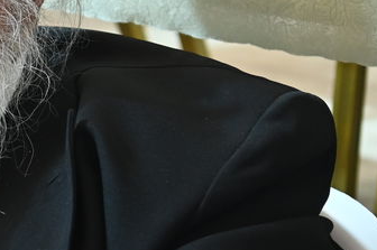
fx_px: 2531
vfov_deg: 5.7
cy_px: 45
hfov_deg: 8.3
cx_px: -215
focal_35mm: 242
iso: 1600
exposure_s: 1/125
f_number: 4.5
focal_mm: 58
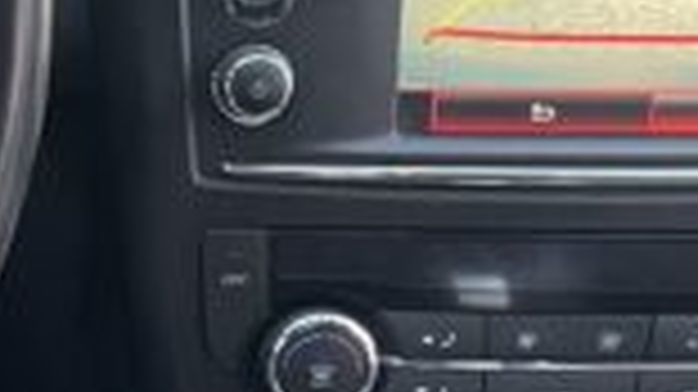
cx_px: -333
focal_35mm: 146
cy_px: 297
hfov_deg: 13.9
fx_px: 2701
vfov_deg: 8.3
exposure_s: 1/55
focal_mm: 4.2
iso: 320
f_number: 1.6
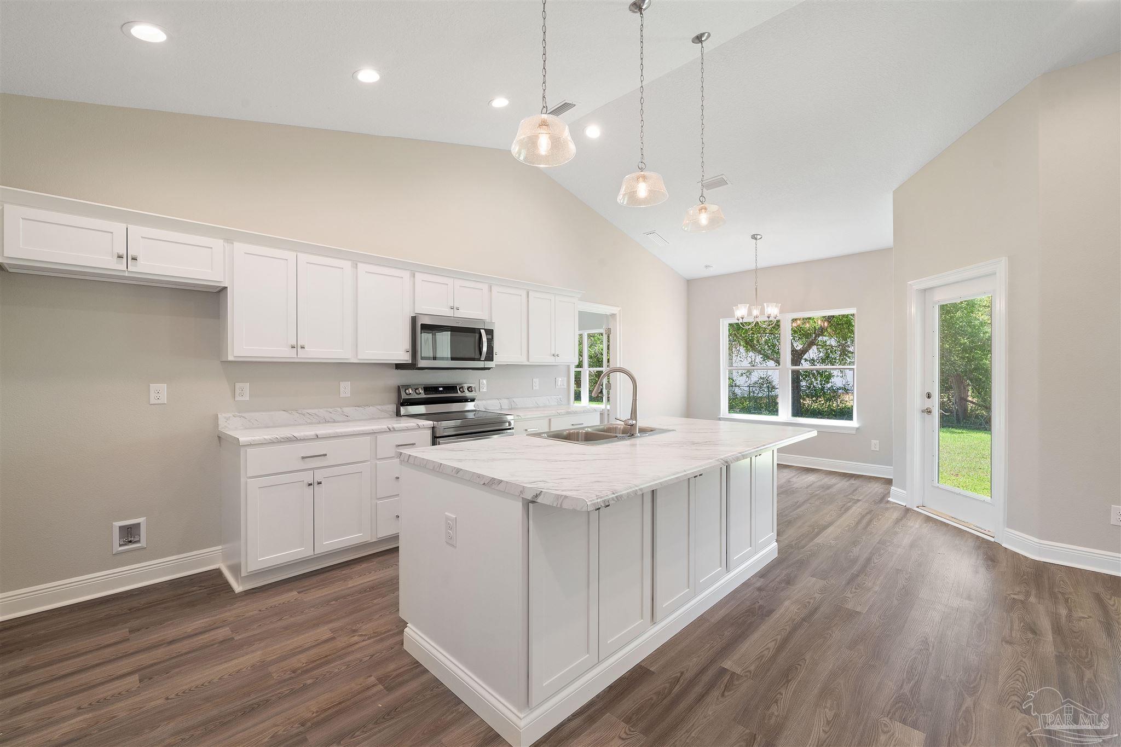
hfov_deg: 100.4
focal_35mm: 15
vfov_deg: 77.3
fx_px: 467
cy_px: 374
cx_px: 560
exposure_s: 1/4
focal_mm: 15
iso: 500
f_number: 10
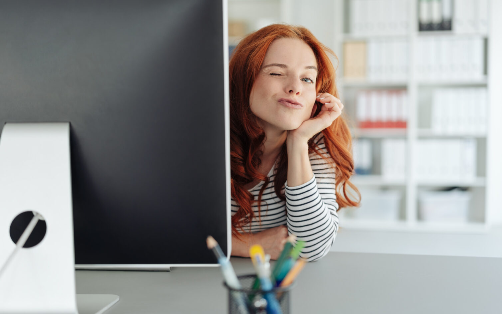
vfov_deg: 22.7
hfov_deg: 35.7
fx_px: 780
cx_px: 248
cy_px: 160
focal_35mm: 57
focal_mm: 55
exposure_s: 1/125
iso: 160
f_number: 2.2
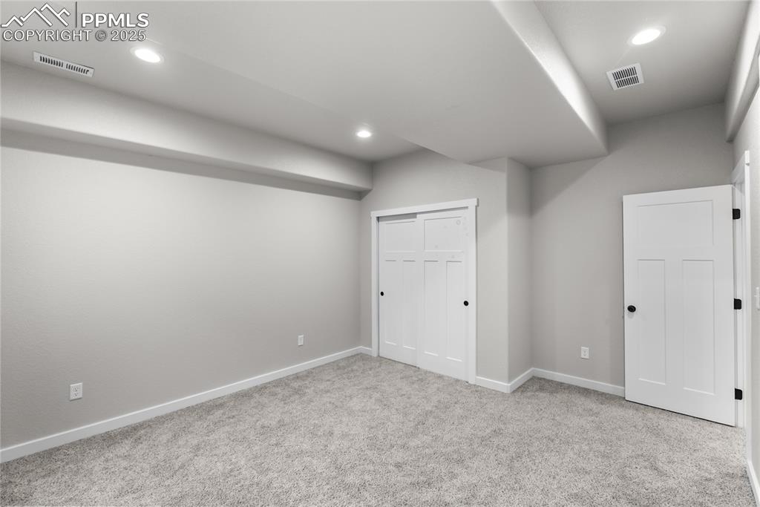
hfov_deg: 96.7
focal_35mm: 16
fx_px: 338
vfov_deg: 73.8
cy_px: 254
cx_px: 380
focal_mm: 16
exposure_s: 1/25
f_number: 5.6
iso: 1600
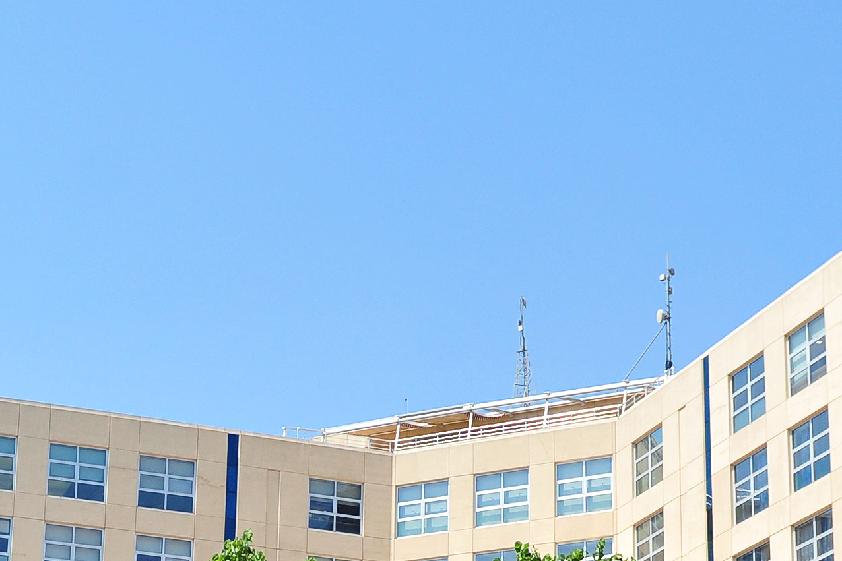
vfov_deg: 16.2
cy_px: 715
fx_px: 1871
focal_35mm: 80
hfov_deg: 25.2
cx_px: 259
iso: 800
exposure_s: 1/6400
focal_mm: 24
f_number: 4
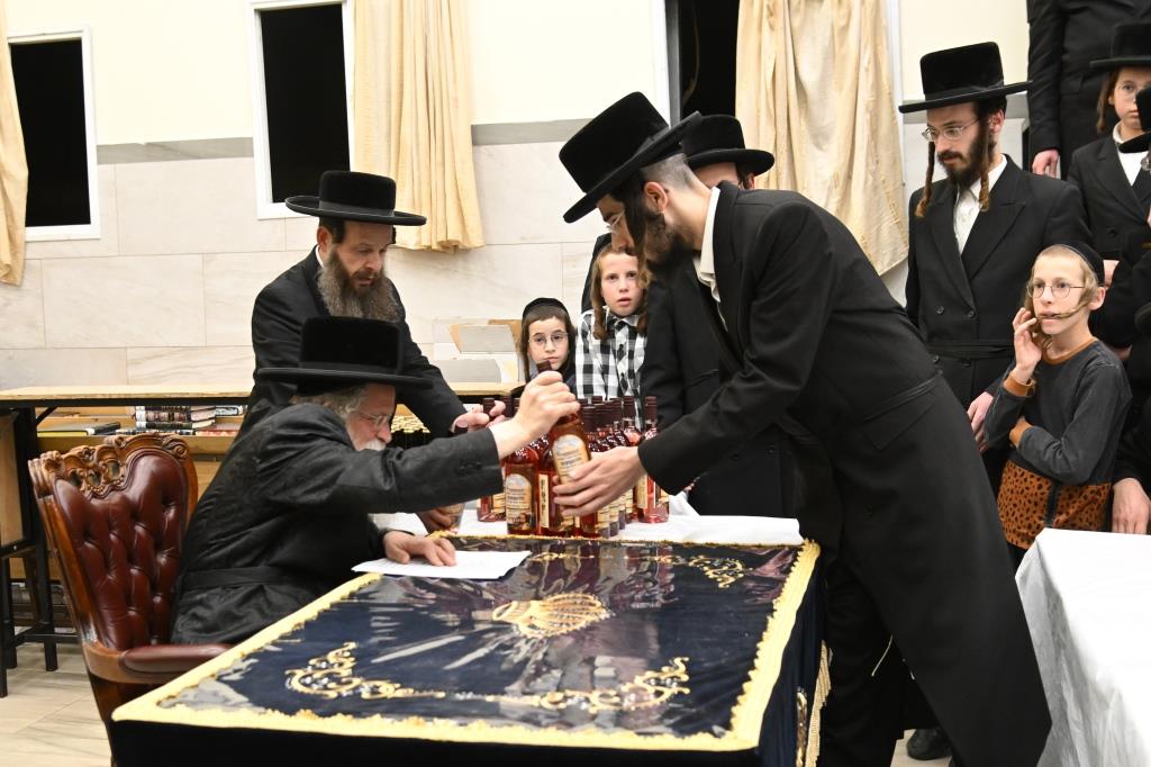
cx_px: 576
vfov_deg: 33.4
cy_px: 384
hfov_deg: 48.5
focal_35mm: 40
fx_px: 1278
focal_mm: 27
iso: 2500
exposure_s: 1/160
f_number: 4
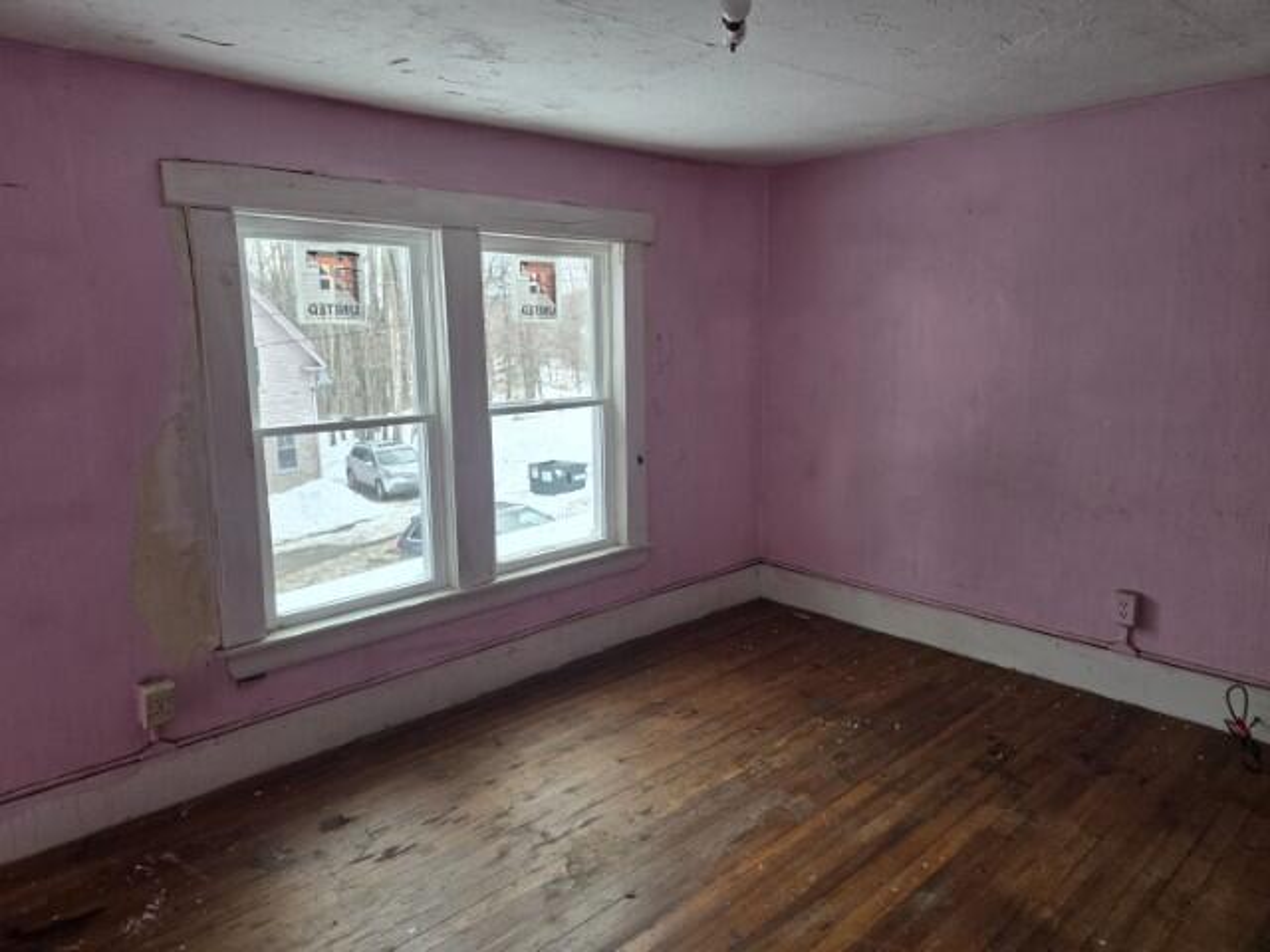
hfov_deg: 73.9
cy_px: 476
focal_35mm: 23
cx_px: 635
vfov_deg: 58.9
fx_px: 844
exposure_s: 1/180
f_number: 1.7
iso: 100
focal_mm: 6.3
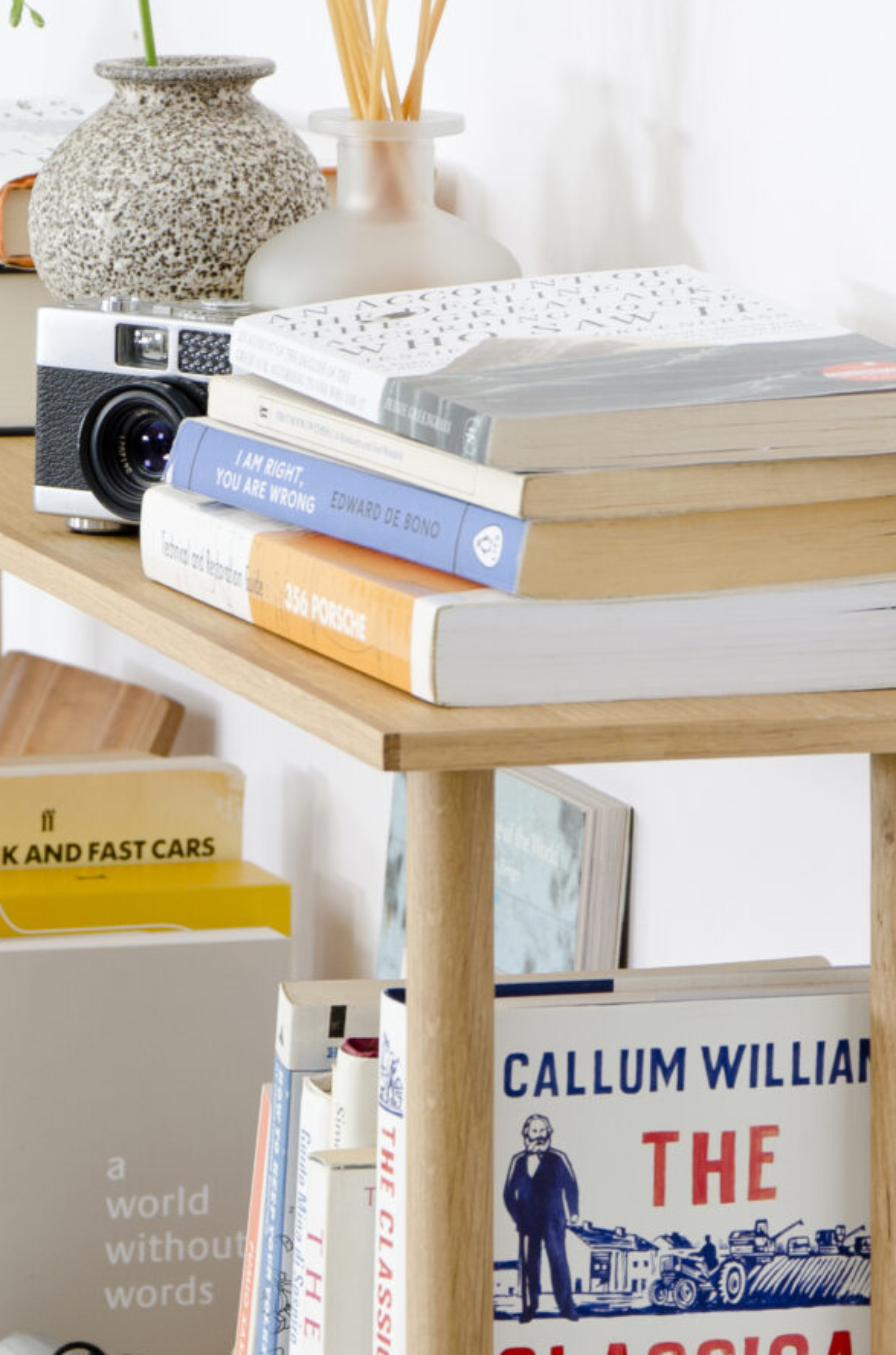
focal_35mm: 277
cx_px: 307
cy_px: 909
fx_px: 10393
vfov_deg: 7.4
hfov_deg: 4.9
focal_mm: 80
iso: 160
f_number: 10
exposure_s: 1/125
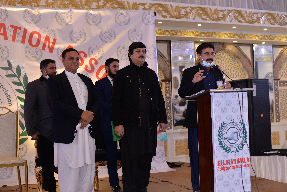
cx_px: 144
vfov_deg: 27.0
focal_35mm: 50
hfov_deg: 39.6
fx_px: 399
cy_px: 96
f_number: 2.8
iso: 320
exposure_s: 1/200
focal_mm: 50
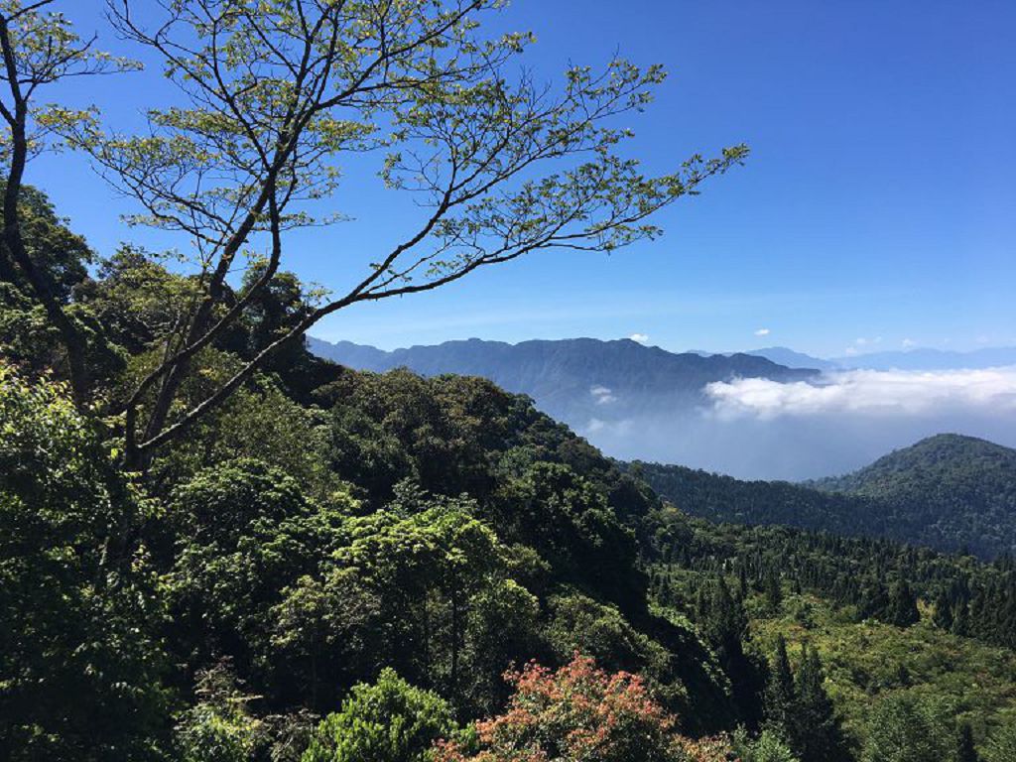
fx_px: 851
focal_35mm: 29
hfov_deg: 61.7
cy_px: 381
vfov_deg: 48.2
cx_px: 508
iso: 25
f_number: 2.2
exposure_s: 1/1570
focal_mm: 4.15
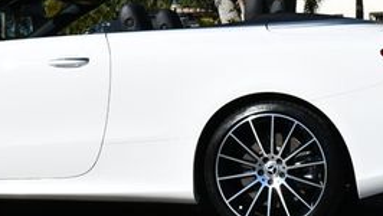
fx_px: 1230
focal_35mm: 121
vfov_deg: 9.9
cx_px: 99
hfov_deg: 17.6
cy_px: -29
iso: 100
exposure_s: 1/320
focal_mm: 24
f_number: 9
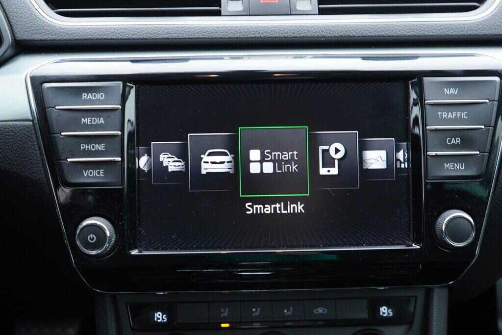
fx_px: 502
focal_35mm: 36
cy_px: 168
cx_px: 251
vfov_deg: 36.9
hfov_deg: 53.1
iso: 400
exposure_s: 1/40
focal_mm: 24
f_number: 2.8
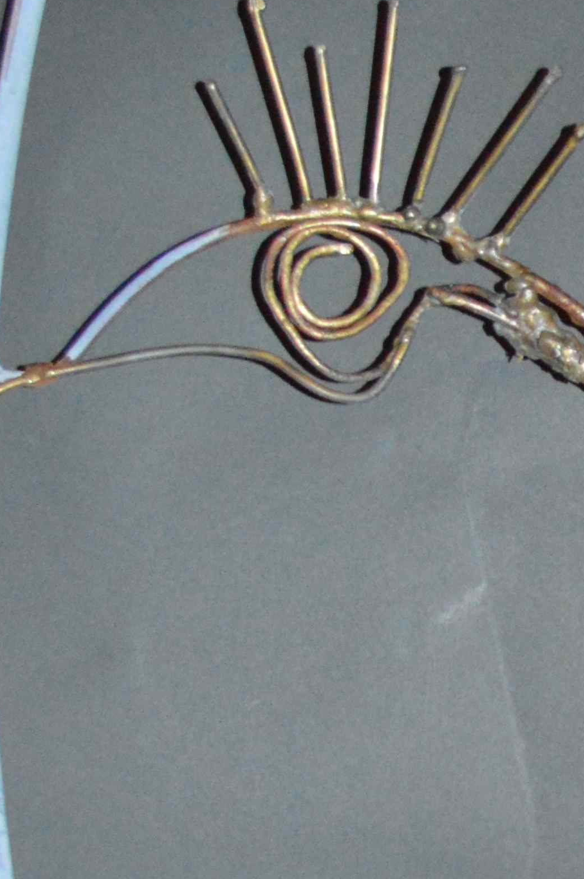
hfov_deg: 9.6
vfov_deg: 14.8
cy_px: 655
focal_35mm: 138
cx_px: 910
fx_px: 3364
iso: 3200
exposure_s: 1/60
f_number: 4
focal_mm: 24
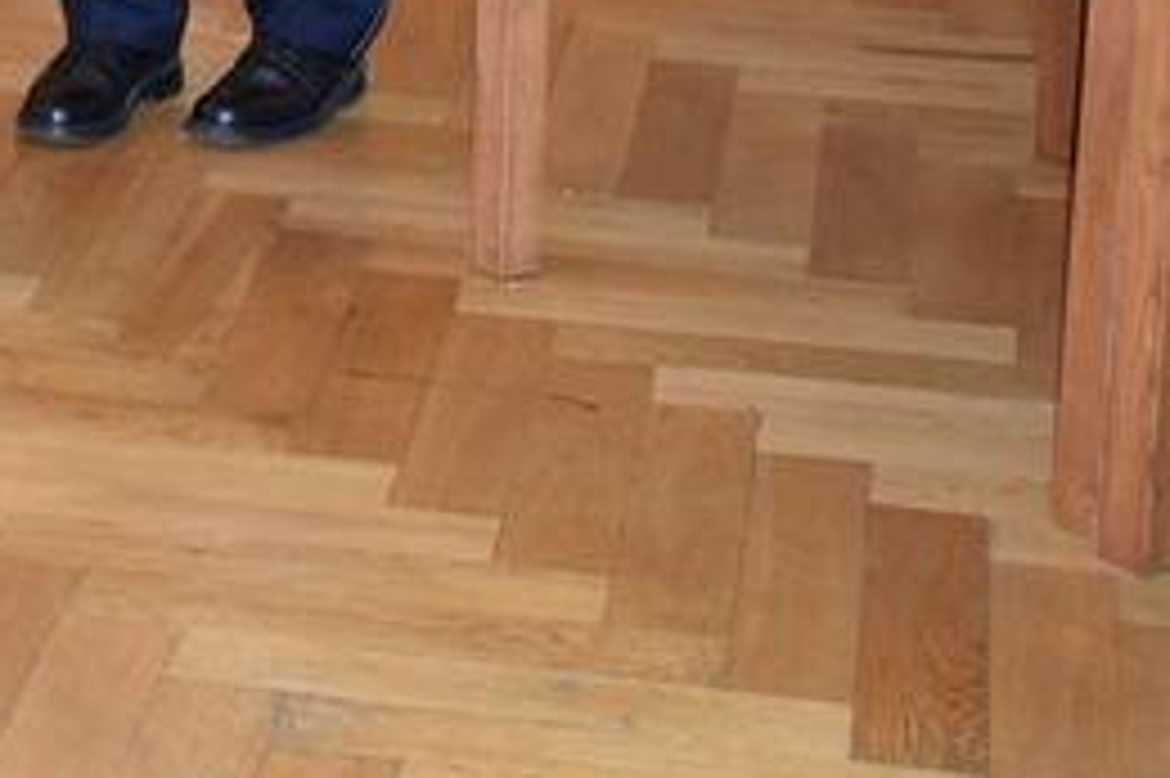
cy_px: -326
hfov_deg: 14.3
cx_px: -810
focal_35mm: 130
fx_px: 4222
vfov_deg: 10.2
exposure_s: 1/60
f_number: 3.8
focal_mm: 22
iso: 900
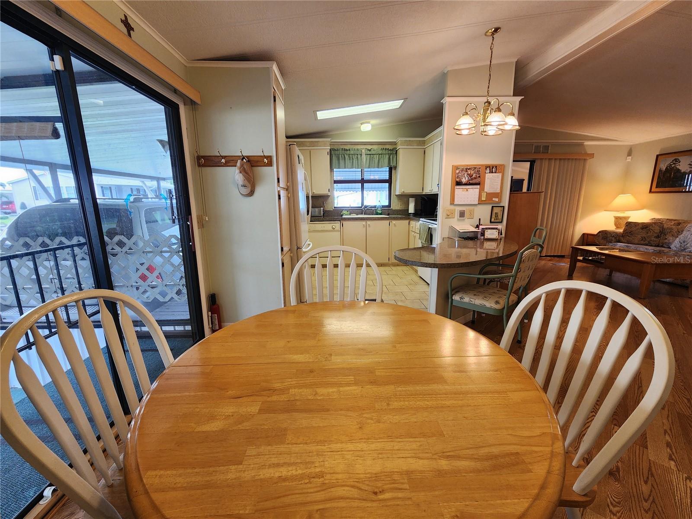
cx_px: 346
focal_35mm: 13
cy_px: 260
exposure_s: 1/60
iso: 125
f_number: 2.2
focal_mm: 2.2
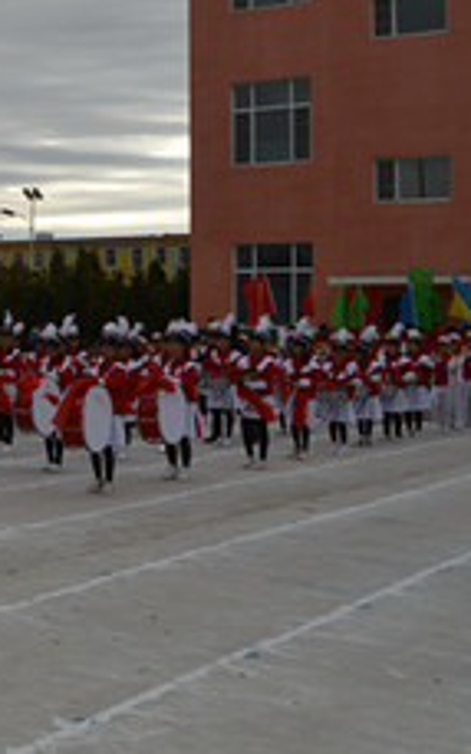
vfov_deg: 29.2
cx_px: -198
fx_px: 1441
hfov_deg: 17.1
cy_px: 277
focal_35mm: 70
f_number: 5.6
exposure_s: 1/200
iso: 100
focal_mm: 21
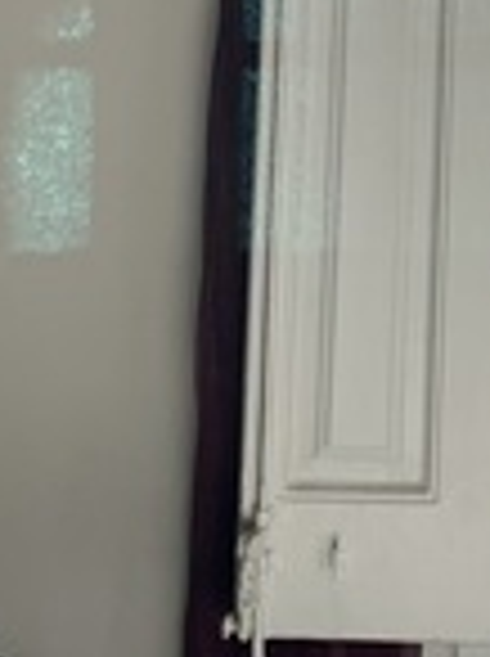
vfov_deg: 13.3
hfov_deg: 10.6
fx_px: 2593
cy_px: -418
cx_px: 634
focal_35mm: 137
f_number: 1.8
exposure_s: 1/263
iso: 25
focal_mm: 4.25
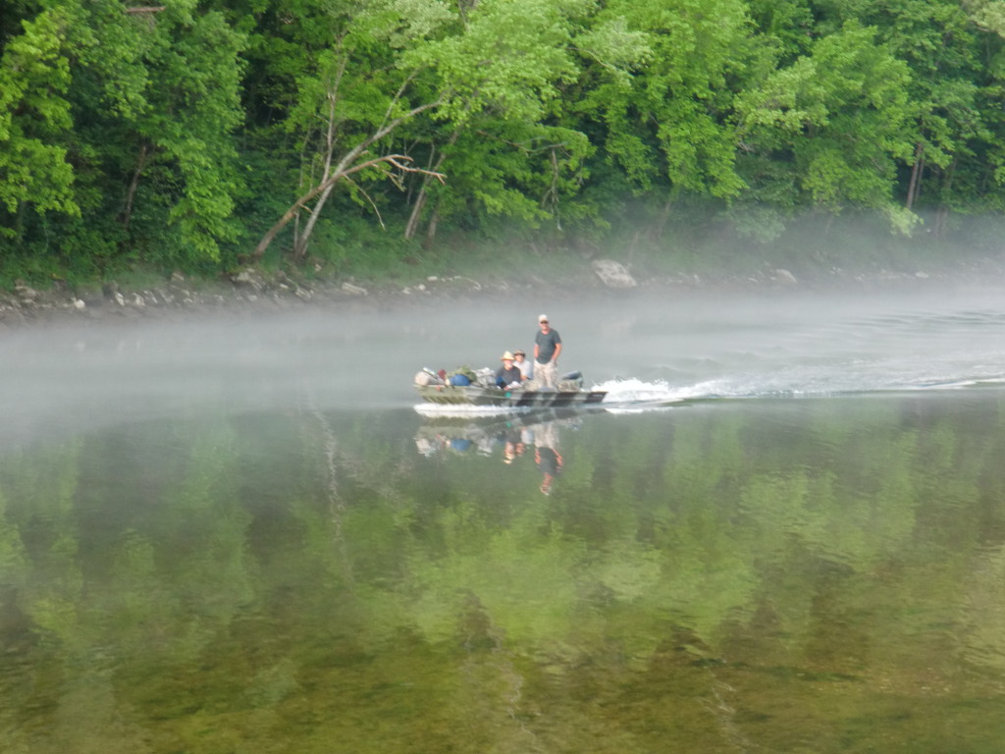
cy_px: 377
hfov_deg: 17.3
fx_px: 3310
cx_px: 502
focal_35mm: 114
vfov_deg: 13.0
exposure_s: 1/125
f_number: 5.4
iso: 160
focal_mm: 19.98
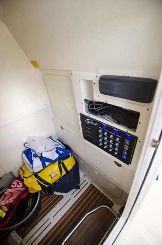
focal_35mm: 15
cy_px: 122
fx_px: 102
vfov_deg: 100.5
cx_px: 81
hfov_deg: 77.0
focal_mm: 10
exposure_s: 1/125
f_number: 3.5
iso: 280
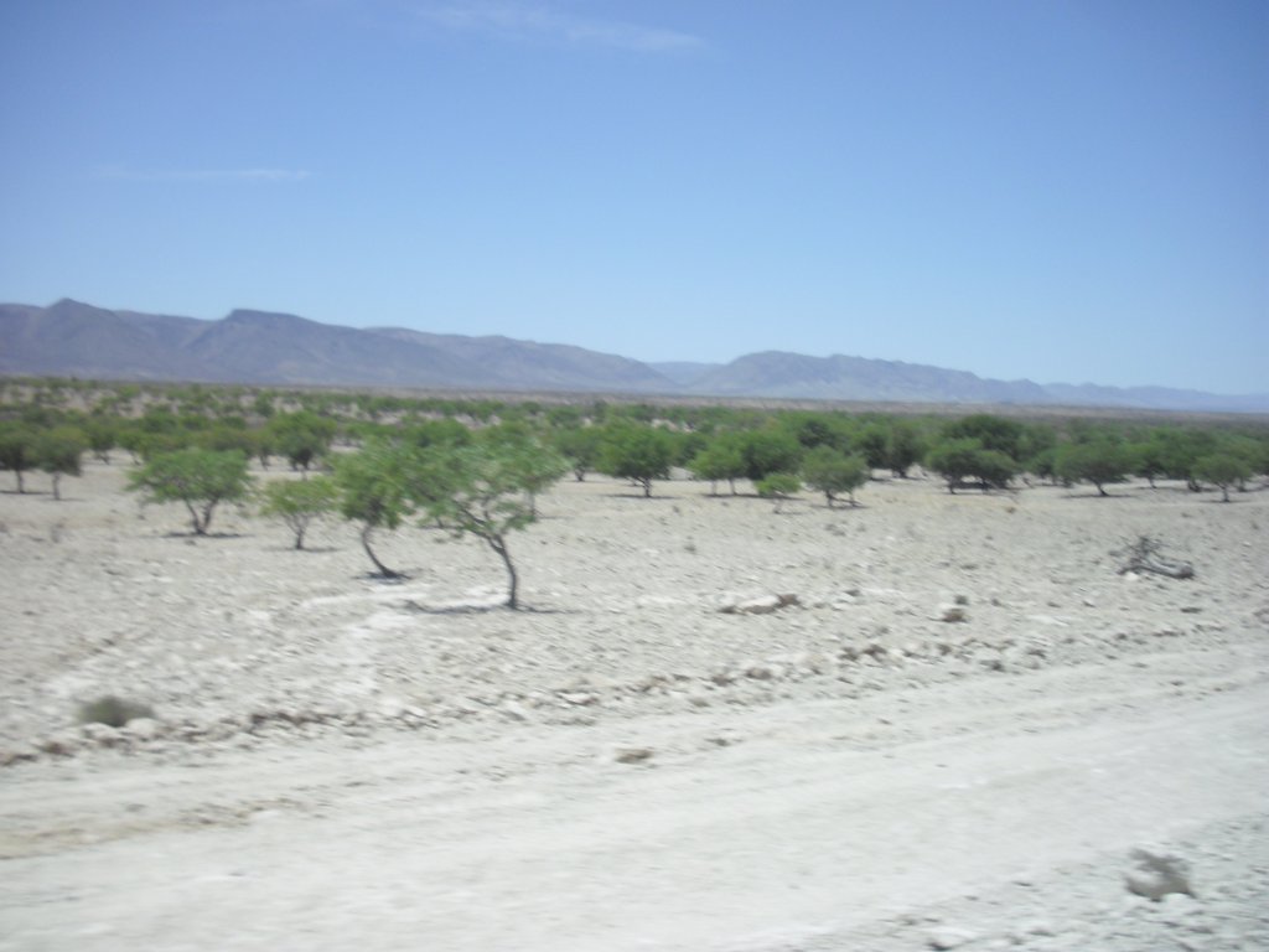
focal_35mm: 38
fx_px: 1393
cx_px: 634
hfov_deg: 49.0
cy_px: 476
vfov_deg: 37.7
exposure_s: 1/320
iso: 100
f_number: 8
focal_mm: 6.2
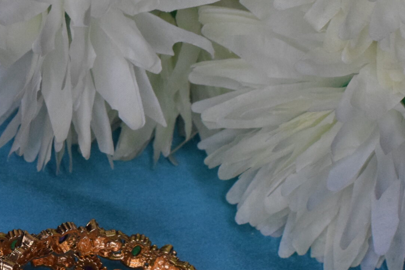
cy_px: 275
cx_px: -35
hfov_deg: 16.6
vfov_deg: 11.3
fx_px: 1350
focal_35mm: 120
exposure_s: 1/80
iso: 3200
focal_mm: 34
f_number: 11
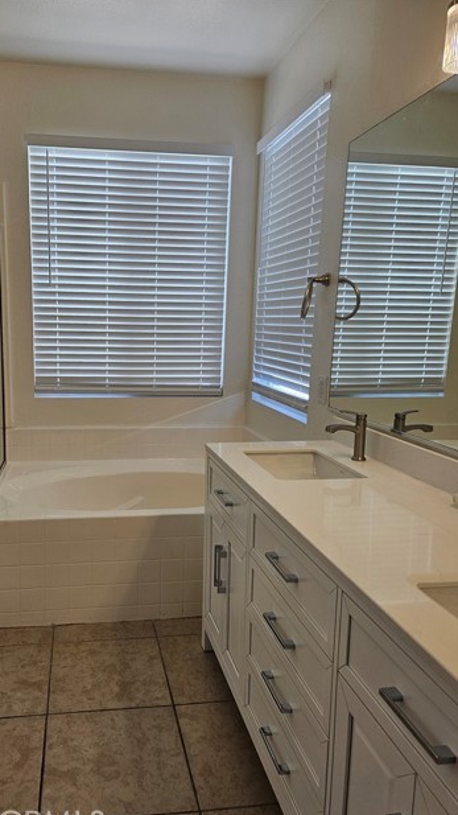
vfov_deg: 71.9
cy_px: 419
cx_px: 158
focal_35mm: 26
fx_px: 561
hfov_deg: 43.8
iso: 40
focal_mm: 5.4
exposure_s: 1/120
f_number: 1.8
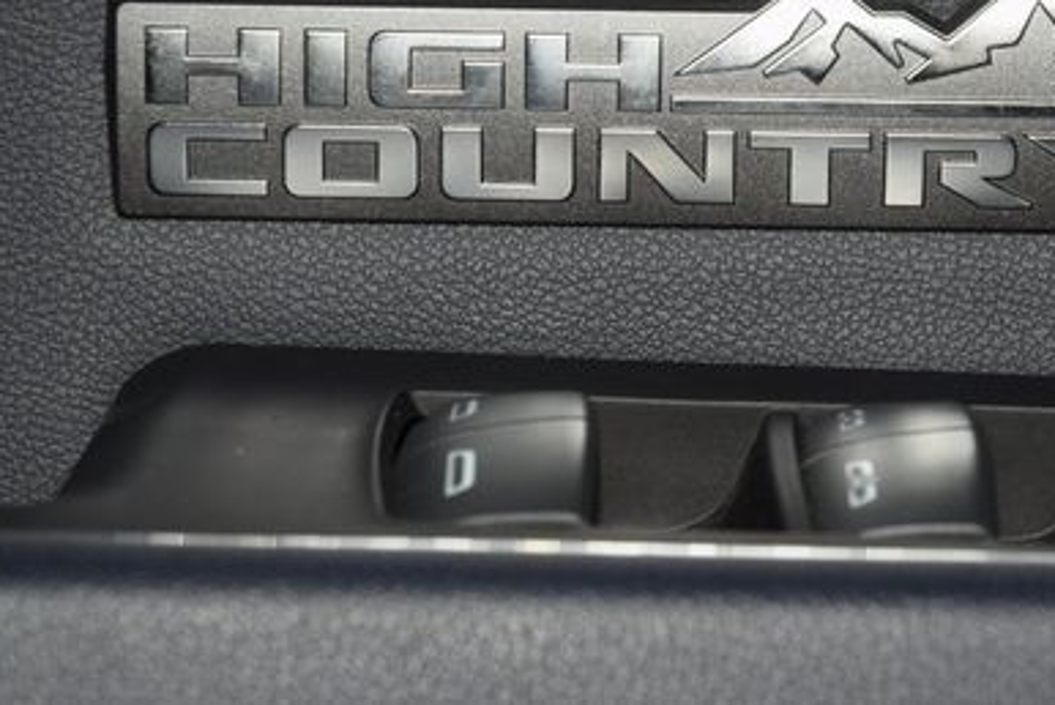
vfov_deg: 7.9
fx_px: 5103
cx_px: 713
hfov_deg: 11.8
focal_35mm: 174
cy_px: 124
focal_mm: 70
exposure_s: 1/125
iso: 100
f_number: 8
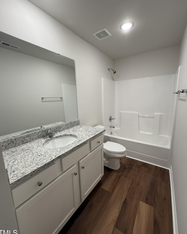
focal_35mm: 15
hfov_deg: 84.0
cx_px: 94
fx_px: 104
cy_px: 116
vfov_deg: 96.8
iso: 160
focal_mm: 2.22
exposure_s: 1/120
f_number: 2.2
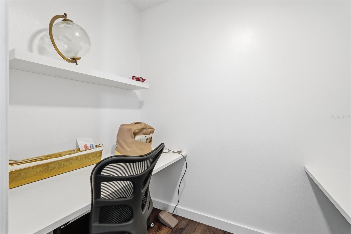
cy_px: 117
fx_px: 161
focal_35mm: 16
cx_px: 176
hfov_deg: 95.0
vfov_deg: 72.0
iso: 3200
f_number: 7.1
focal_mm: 16.5
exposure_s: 1/1000
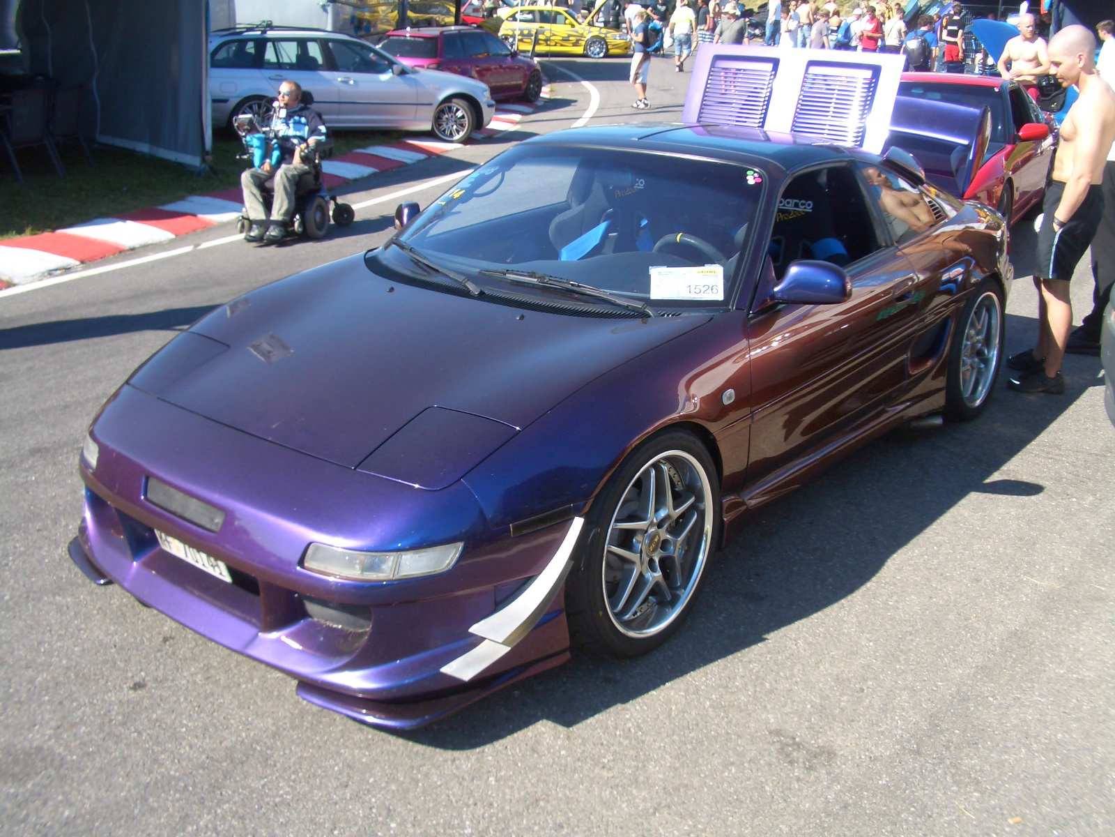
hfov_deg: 52.6
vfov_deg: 40.7
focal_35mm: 35
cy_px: 418
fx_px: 1127
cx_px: 558
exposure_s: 1/200
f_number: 4.3
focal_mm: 5.8
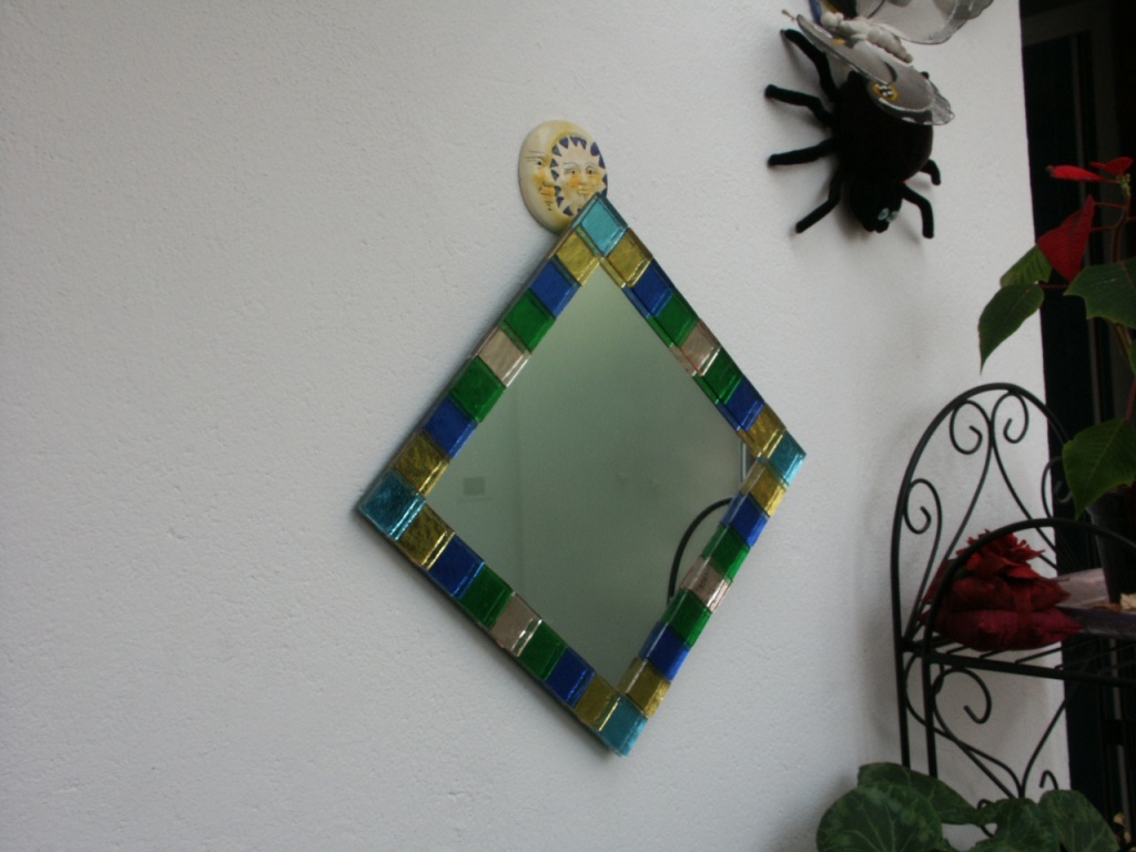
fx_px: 1346
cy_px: 426
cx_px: 568
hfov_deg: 45.8
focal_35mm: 41
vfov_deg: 35.1
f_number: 6.7
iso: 100
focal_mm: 10.58
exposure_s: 1/60
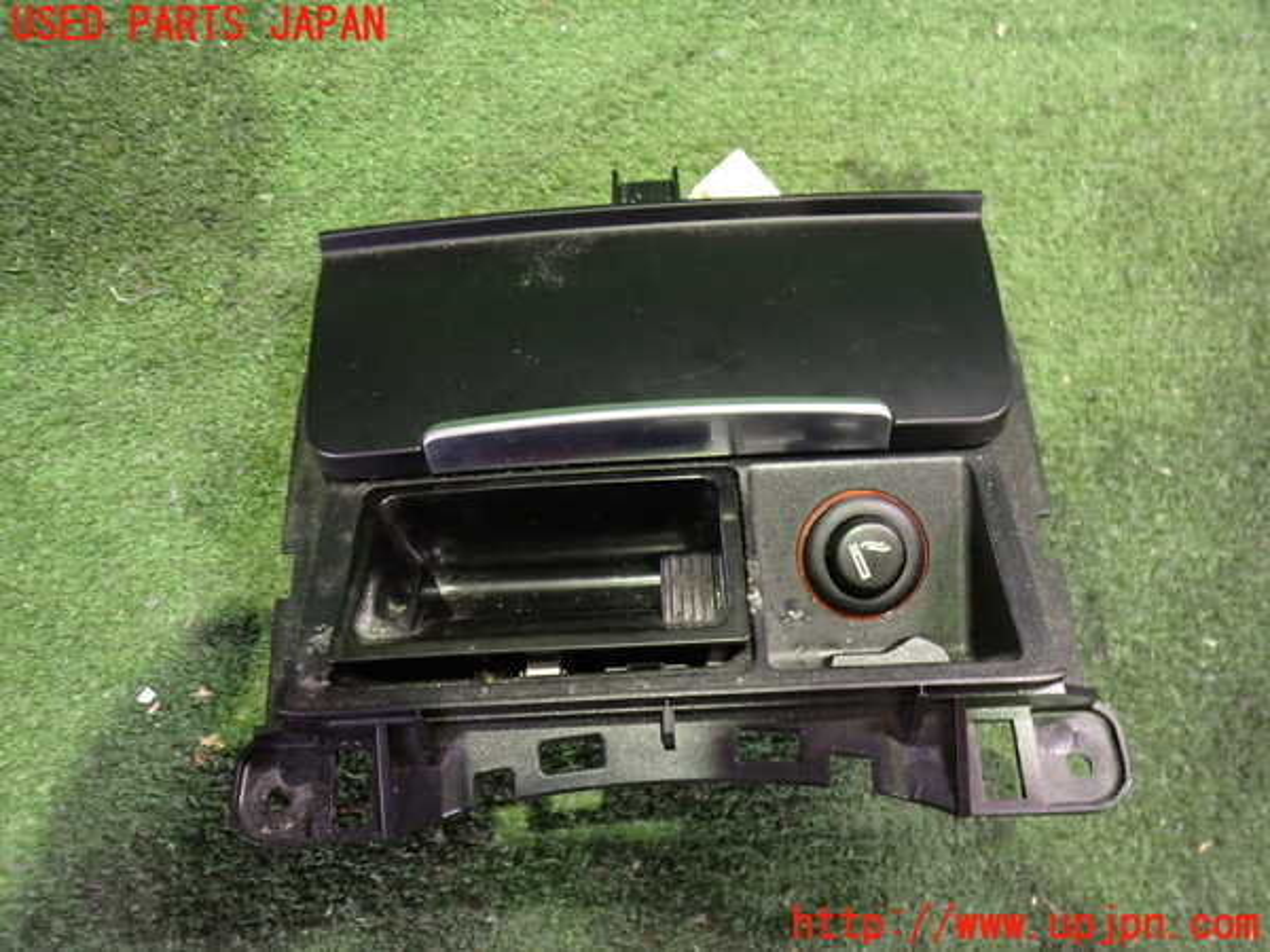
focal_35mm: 30
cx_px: 635
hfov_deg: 60.0
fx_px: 1101
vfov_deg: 46.8
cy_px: 476
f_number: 2.3
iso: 800
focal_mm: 5.4
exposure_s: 1/15
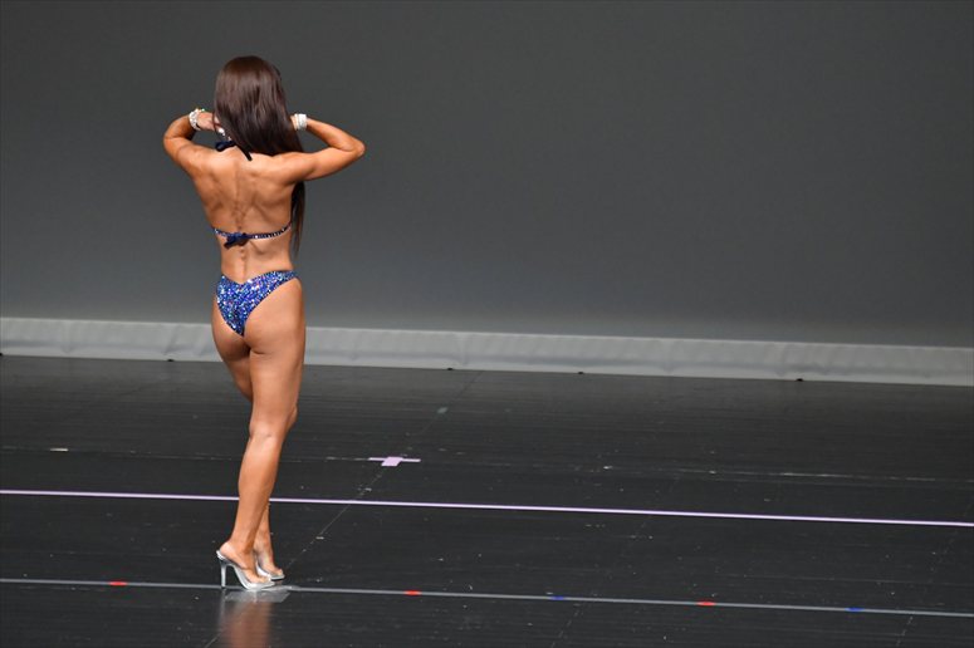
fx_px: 10141
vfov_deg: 3.7
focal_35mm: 375
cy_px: 324
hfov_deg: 5.5
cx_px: 487
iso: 4000
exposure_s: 1/400
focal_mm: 250
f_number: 5.6
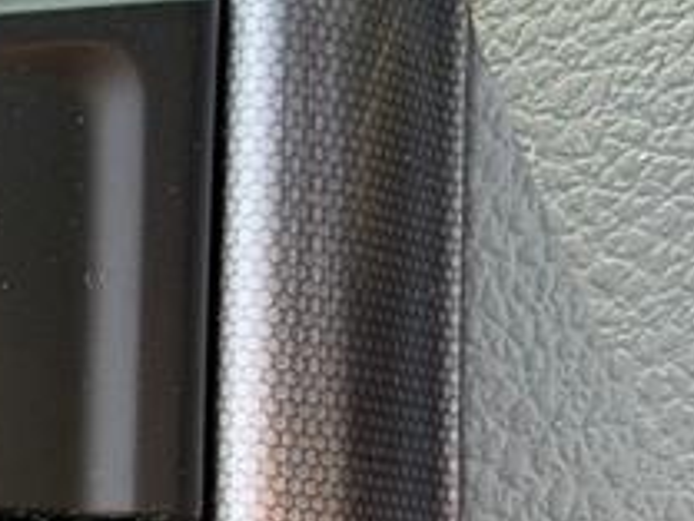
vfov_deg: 5.1
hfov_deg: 6.6
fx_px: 5898
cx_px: -528
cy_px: 395
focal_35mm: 294
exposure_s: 1/227
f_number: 1.78
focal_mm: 6.76
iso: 64
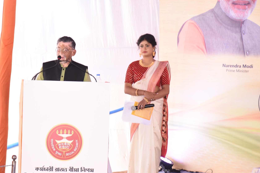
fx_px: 1156
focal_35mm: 160
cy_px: 102
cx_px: 97
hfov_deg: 12.8
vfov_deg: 8.6
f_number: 5.6
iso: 1000
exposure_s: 1/125
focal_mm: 80
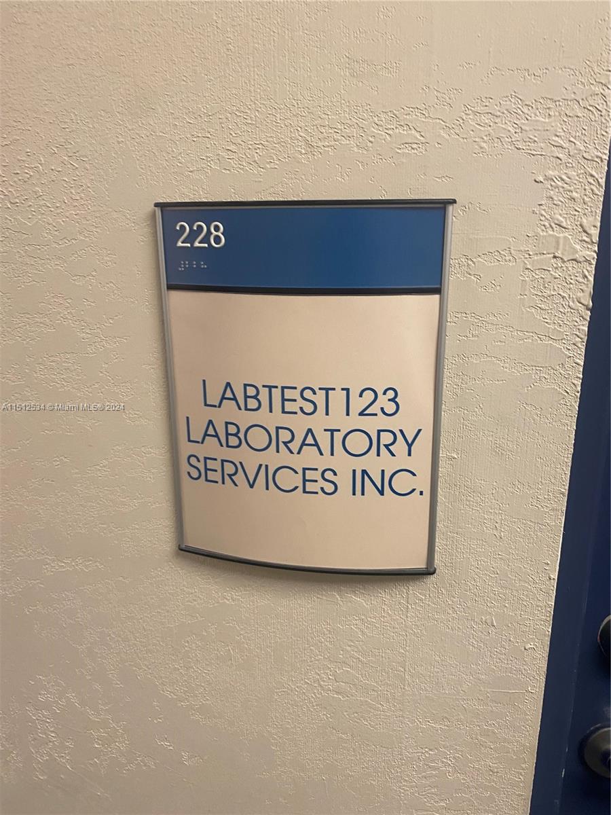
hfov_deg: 53.1
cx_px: 306
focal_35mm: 26
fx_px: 612
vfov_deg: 67.3
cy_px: 408
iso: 125
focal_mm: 4.25
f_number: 1.8
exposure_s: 1/60
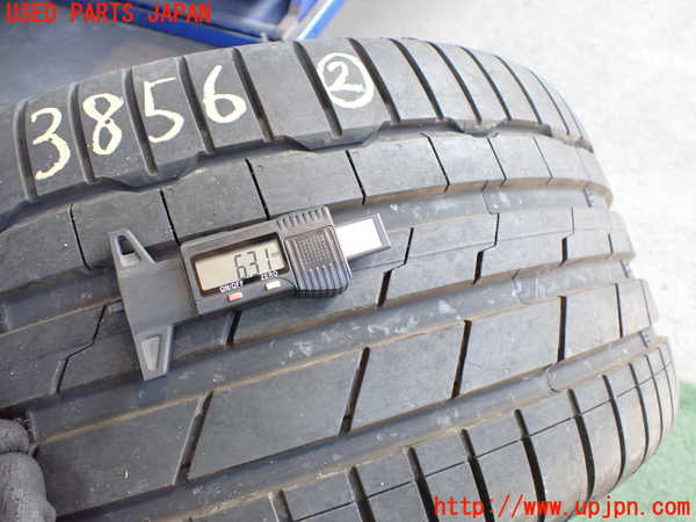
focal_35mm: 30
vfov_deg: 46.8
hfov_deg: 60.0
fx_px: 603
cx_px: 348
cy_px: 261
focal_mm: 5.4
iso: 800
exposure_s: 1/125
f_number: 2.3
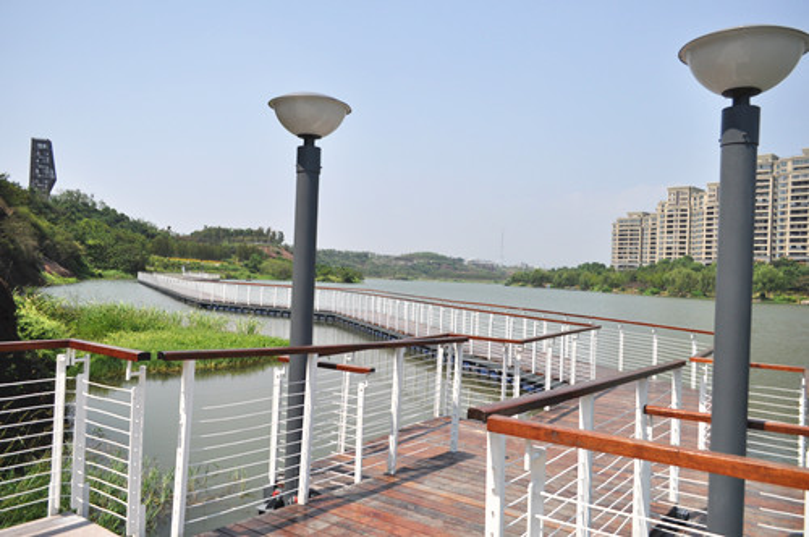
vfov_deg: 47.8
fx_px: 606
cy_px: 268
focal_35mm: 27
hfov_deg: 67.4
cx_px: 404
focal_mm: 18
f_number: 4.5
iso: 320
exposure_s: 1/3200
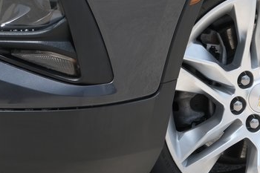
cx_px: 243
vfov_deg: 5.6
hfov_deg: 8.4
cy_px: 110
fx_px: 1754
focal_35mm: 243
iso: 160
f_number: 5
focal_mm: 55
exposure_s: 1/400
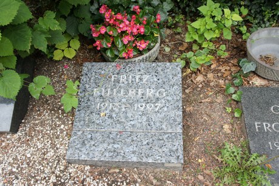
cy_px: 93
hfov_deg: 57.3
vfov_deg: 39.9
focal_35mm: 33
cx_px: 140
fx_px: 256
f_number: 5.6
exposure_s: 1/200
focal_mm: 22
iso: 500
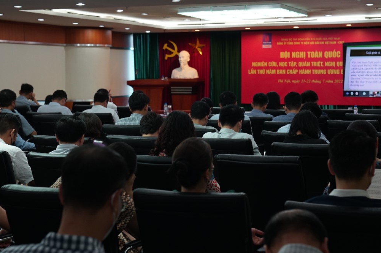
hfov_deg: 29.3
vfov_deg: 19.7
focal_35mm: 69
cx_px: 205
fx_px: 730
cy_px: 107
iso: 1000
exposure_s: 1/100
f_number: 4.5
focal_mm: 54
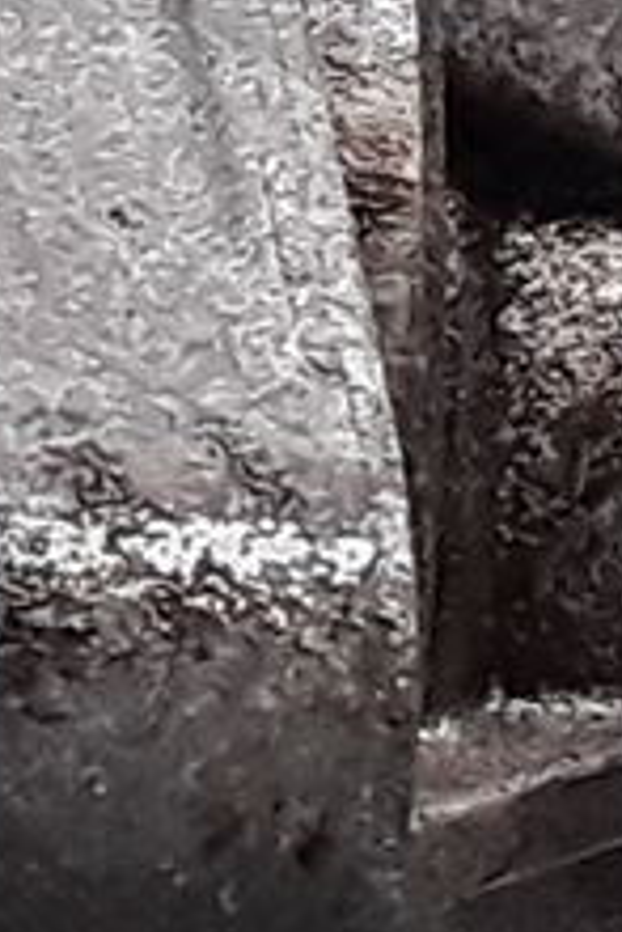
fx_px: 7012
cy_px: 559
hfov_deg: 4.9
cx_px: -1079
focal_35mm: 271
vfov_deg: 7.6
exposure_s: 1/100
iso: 80
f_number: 1.9
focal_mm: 2.91
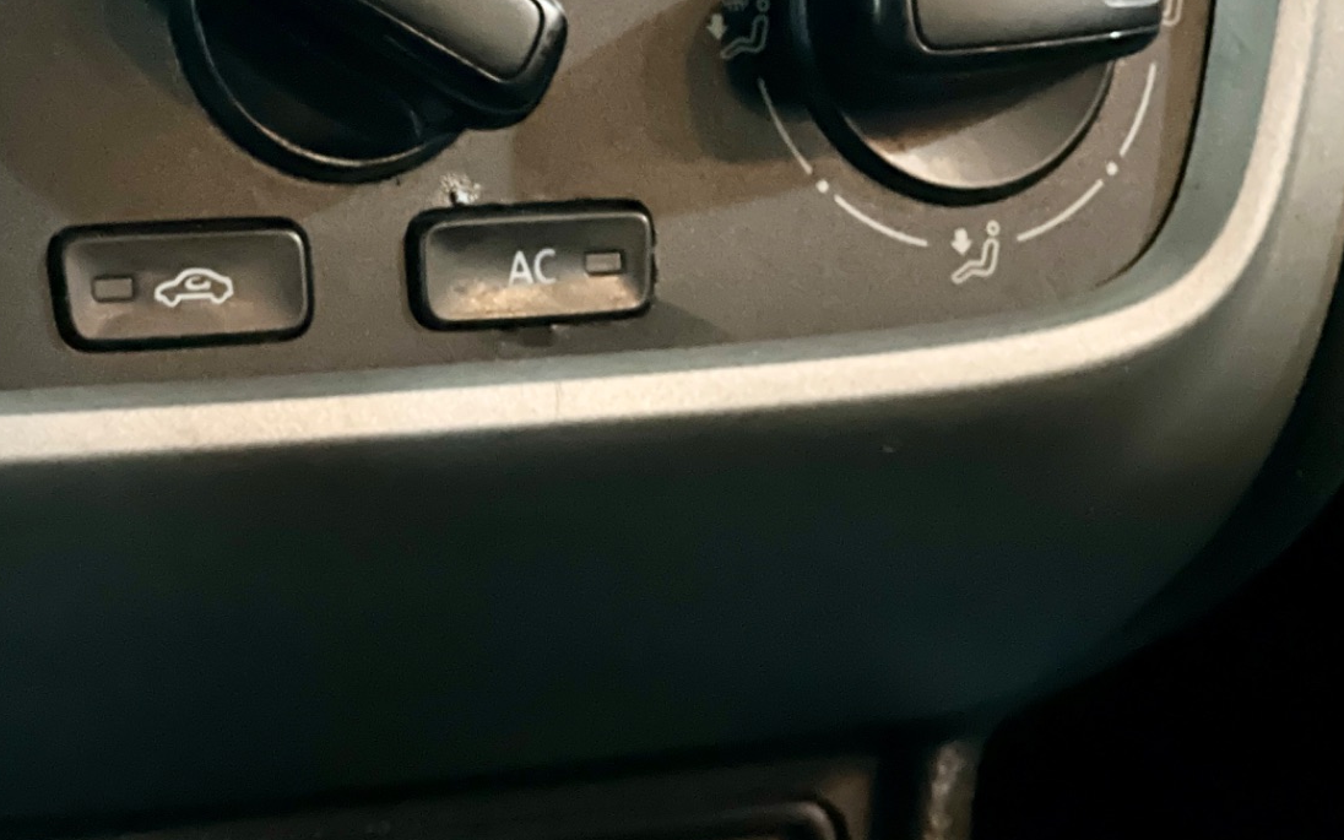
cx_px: 399
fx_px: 5238
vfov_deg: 9.1
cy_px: 103
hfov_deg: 14.6
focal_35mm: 143
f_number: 2.8
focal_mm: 9
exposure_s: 1/15
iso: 1250
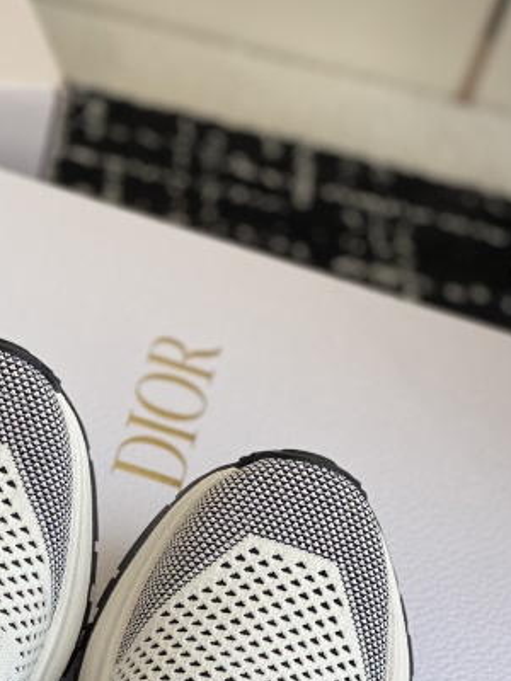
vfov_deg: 18.4
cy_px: 676
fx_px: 2047
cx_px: 60
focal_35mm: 104
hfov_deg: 14.1
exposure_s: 1/269
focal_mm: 6
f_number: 2
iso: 20
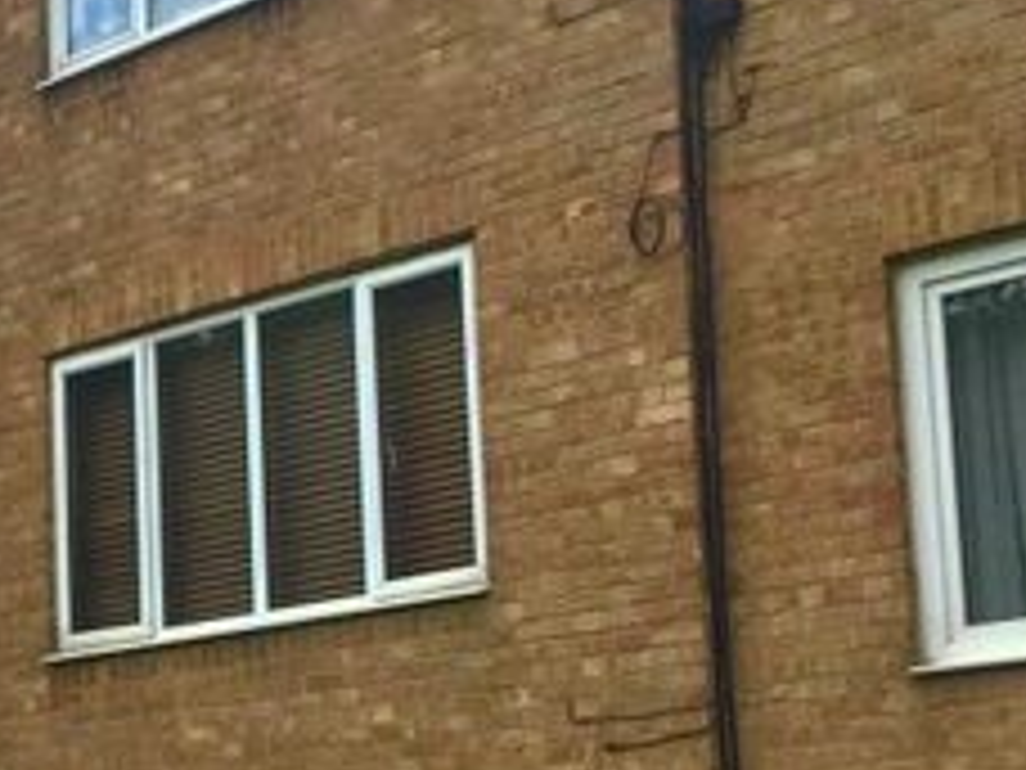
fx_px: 2638
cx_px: -207
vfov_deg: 16.5
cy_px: 606
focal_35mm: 89
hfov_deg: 20.6
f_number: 2.2
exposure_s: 1/2475
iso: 32
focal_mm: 4.15
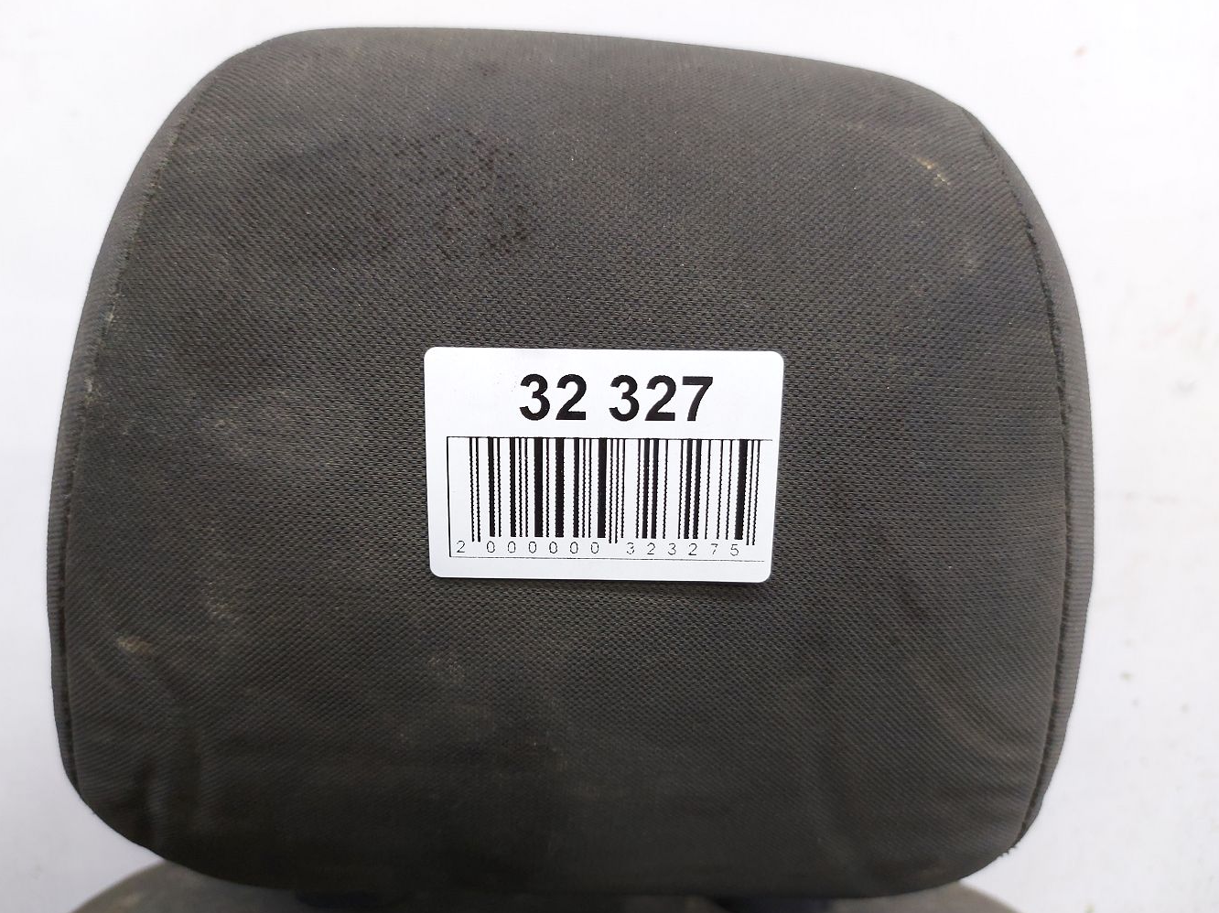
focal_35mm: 25
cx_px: 587
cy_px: 457
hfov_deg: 69.4
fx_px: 880
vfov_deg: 54.9
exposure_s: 1/50
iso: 160
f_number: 1.8
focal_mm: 5.23
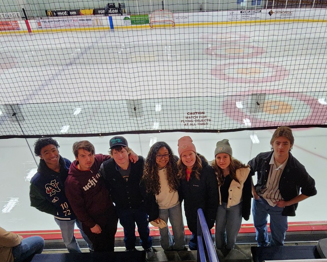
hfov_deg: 89.6
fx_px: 165
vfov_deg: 75.0
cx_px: 164
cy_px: 170
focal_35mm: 17
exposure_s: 1/60.2
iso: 200
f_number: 2.2
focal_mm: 2.2
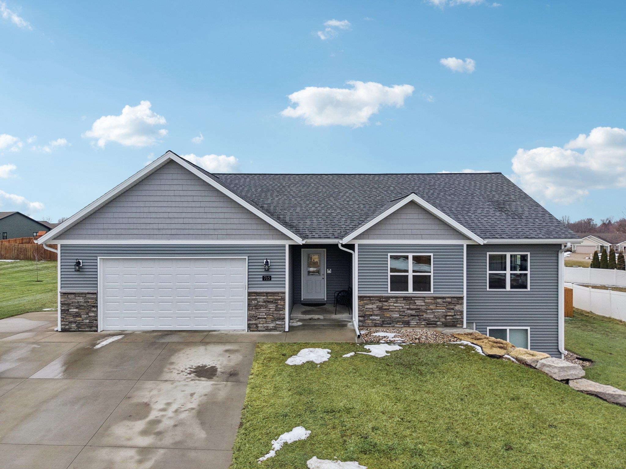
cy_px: 234
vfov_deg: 56.8
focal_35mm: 24
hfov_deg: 71.6
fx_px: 434
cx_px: 313
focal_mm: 8.7
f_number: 1.8
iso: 180
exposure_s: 1/2500
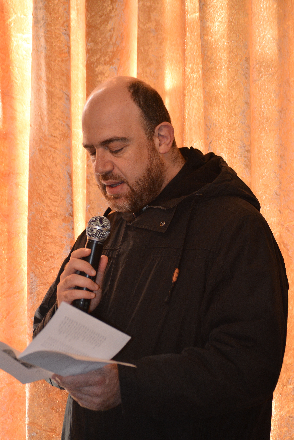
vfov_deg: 13.2
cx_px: 147
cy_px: 220
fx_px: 1911
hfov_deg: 8.8
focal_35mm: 156
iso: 1250
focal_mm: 155
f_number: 5
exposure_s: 1/100
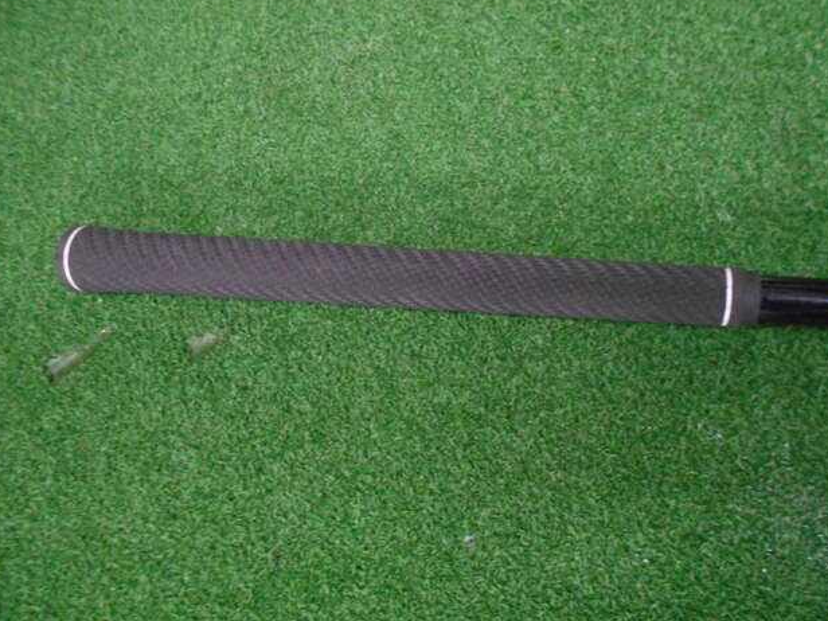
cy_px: 301
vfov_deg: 51.3
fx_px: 646
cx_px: 417
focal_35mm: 27
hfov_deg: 65.3
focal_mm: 4.6
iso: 800
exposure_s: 1/40
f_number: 3.2
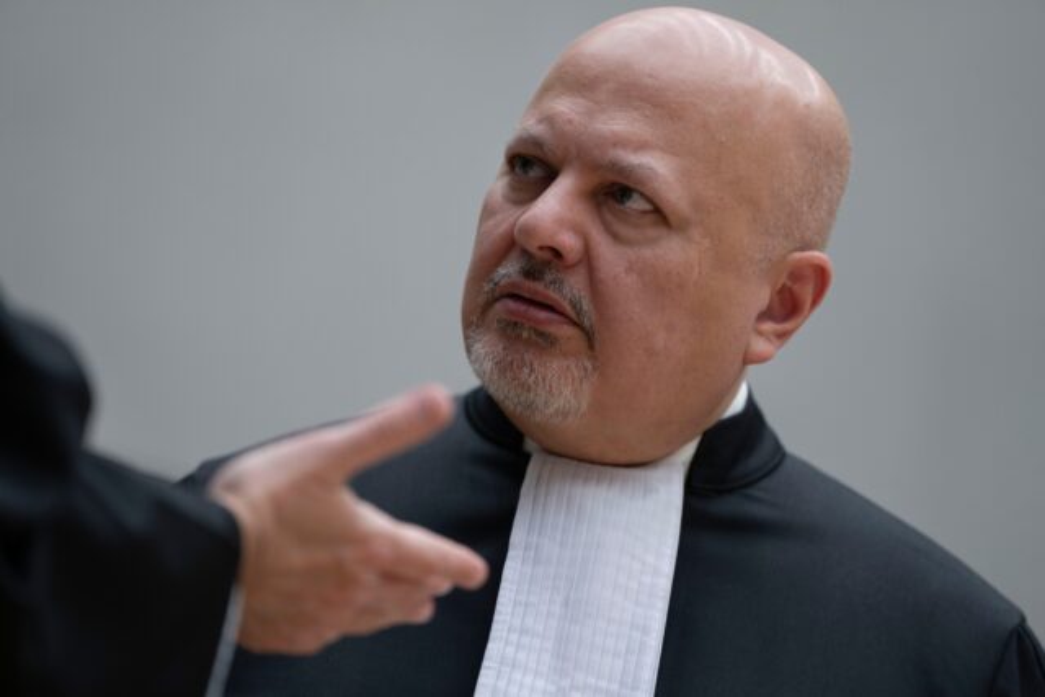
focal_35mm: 200
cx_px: 522
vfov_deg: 6.9
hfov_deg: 10.3
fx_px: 5806
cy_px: 348
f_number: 2.8
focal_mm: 200
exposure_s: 1/200
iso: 1250
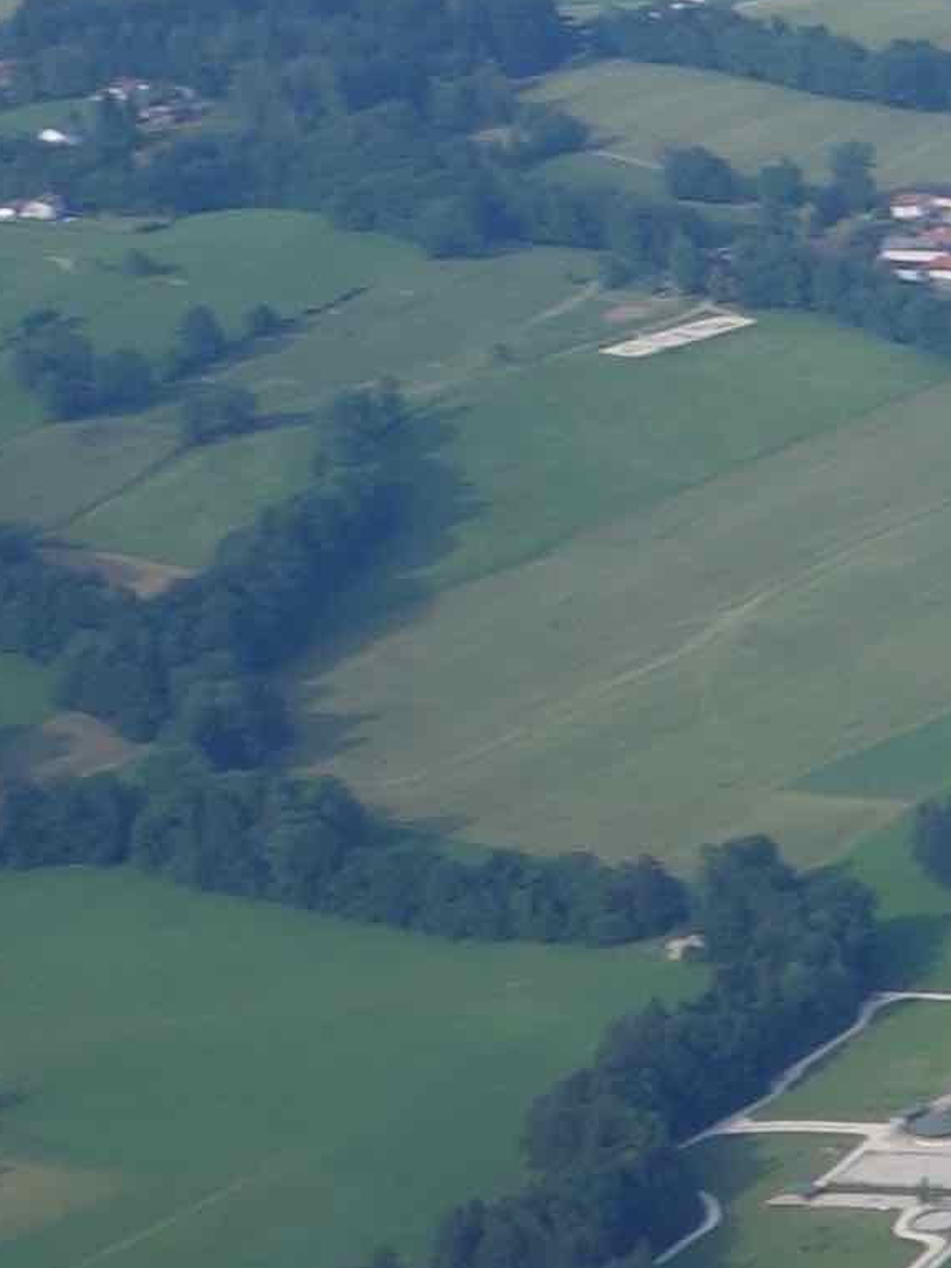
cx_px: 3695
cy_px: 142
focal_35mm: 192
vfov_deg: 10.3
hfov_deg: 6.4
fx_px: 7035
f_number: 5.6
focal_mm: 10.4
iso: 125
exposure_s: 1/320
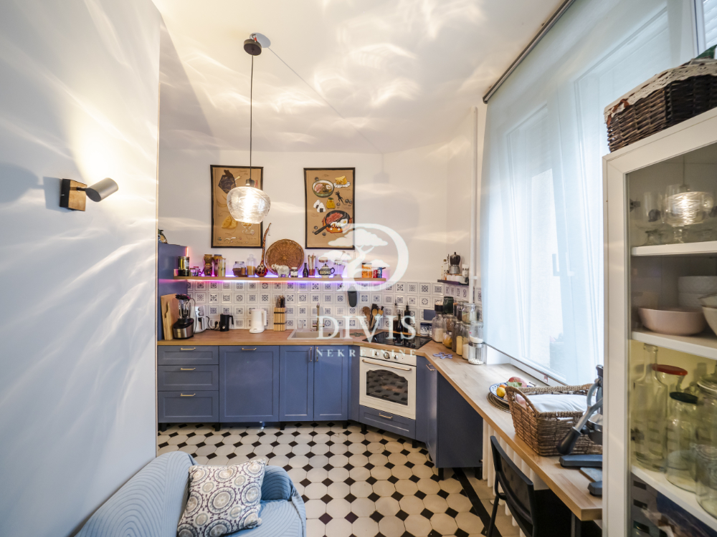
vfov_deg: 85.7
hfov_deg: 102.1
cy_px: 268
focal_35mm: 14
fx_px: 290
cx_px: 358
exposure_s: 1/20
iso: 400
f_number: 4
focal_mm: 7
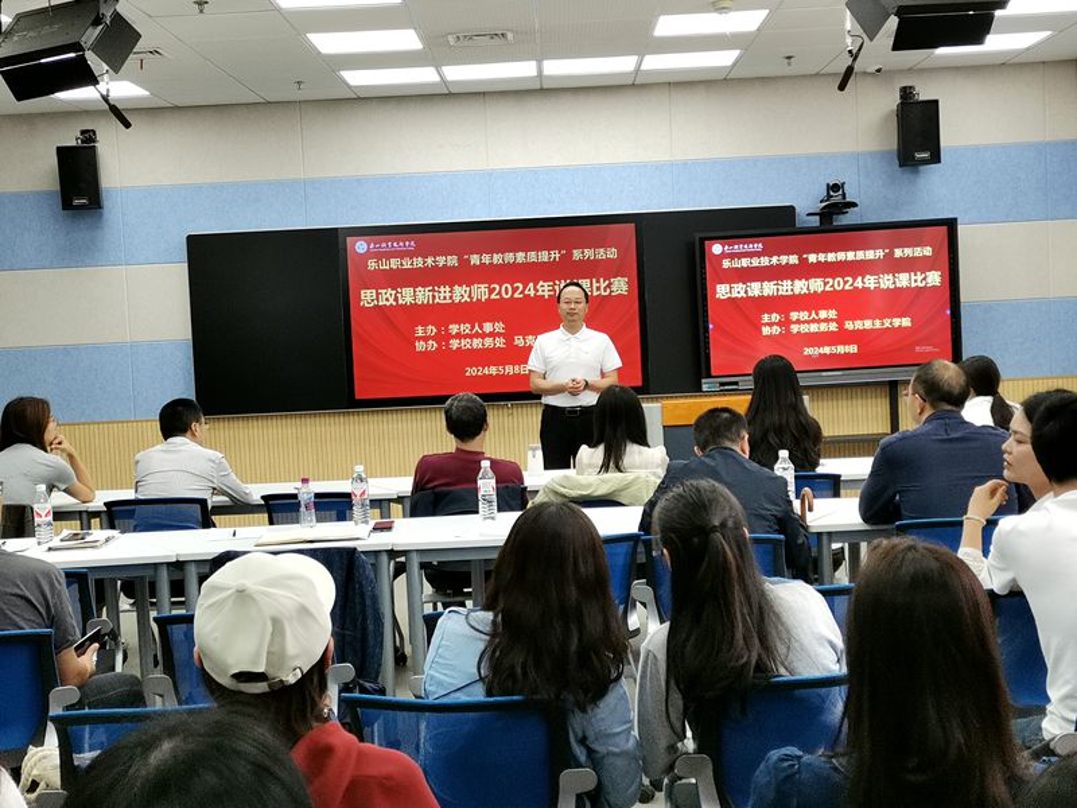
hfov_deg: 39.7
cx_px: 538
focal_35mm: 48
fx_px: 1493
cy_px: 404
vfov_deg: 30.3
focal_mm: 4.75
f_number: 1.8
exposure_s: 1/100
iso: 100
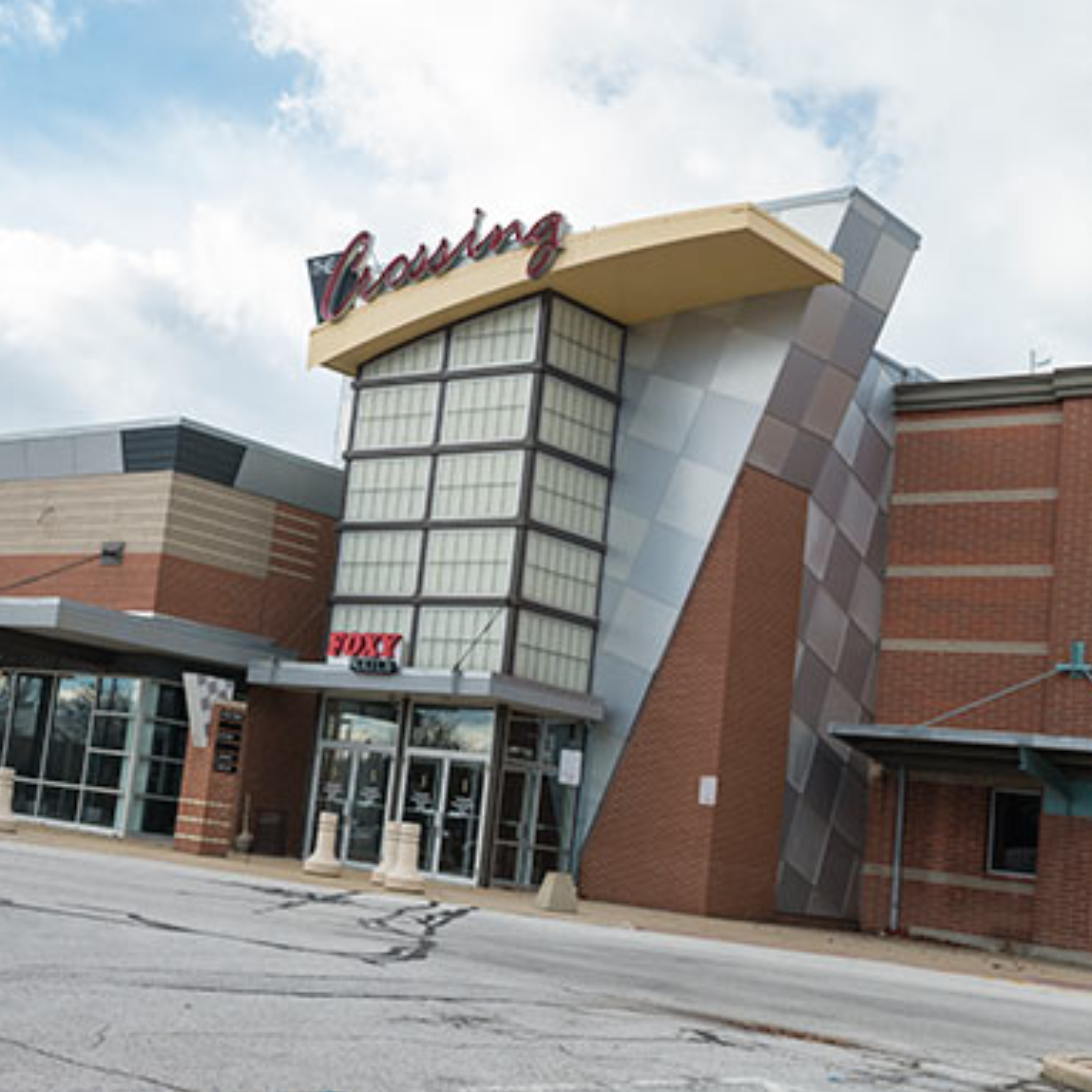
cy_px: 546
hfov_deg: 36.8
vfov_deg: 37.6
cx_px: 294
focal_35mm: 45
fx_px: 1606
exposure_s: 1/350
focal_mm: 35
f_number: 11
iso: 320
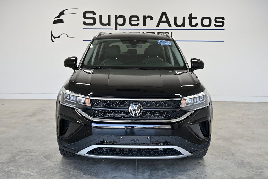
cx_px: 134
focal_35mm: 40
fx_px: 298
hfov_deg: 48.5
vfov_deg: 33.4
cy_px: 90
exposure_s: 1/1250
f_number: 5
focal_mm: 40
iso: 2000
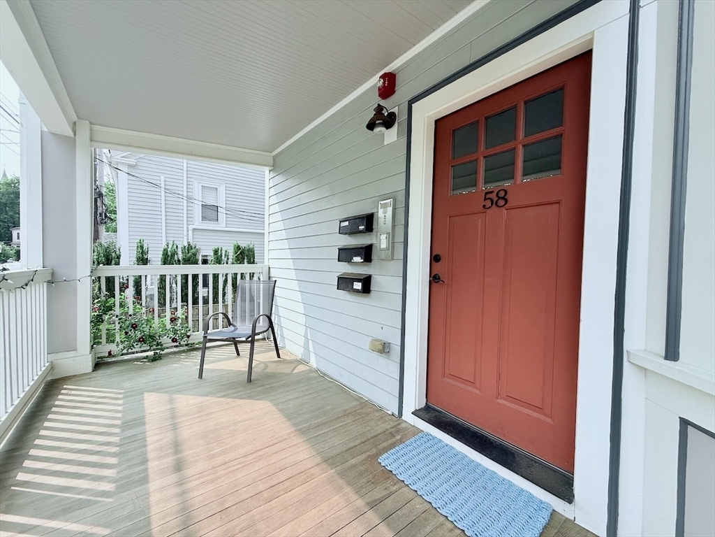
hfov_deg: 102.1
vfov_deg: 85.7
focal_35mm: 14
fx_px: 289
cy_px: 268
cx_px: 358
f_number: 2.2
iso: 50
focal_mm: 2.22
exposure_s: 1/472
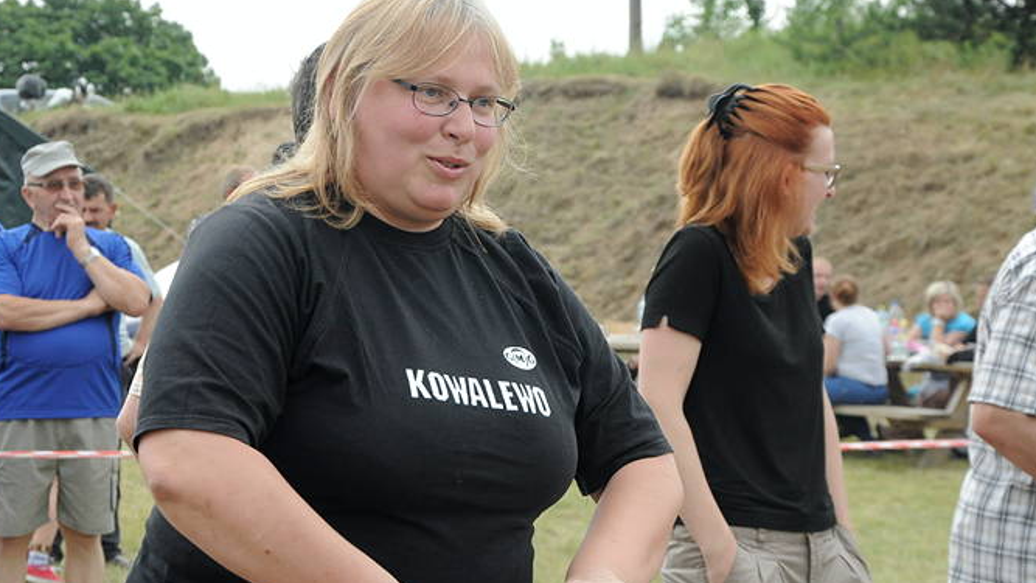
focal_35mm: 116
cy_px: 310
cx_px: 464
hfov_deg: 18.5
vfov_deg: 10.4
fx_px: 3186
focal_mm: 58
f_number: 7.1
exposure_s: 1/800
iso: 800
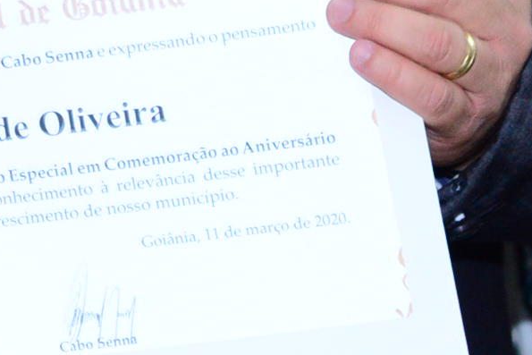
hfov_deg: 5.4
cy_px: -363
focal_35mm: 379
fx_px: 5602
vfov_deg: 3.6
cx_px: -327
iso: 2500
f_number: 5
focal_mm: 75
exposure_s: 1/60
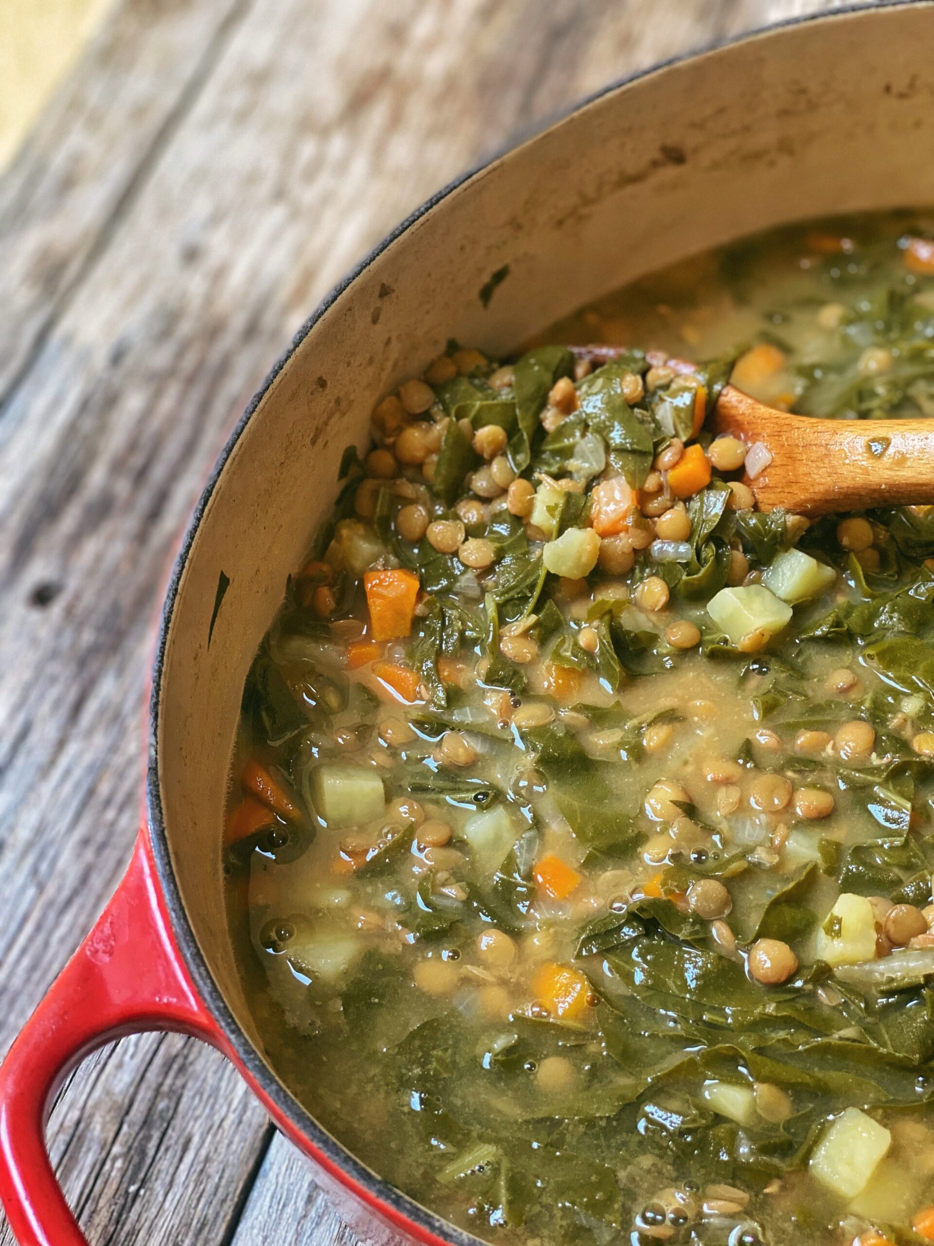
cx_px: 467
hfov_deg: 28.0
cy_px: 623
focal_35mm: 52
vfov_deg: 36.8
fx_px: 1871
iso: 160
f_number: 2
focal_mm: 6
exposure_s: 1/122
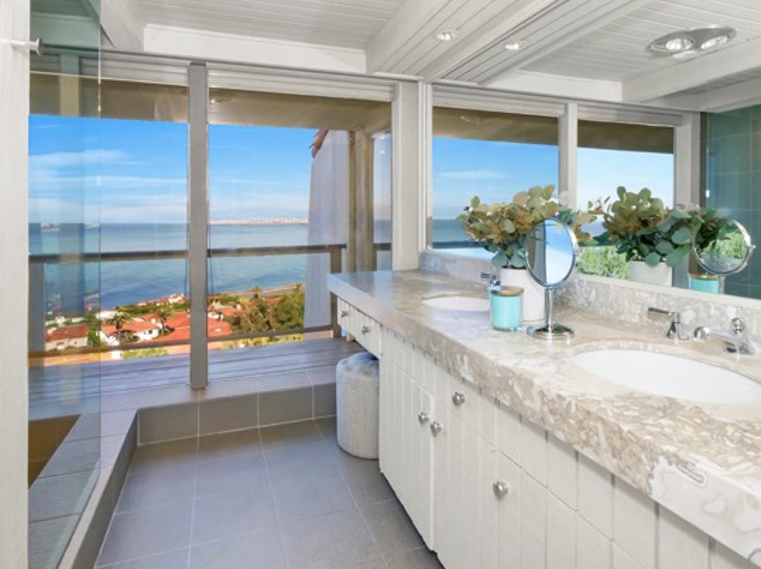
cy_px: 268
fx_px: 417
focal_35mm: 19
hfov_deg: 84.3
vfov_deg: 68.5
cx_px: 429
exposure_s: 1/320
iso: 1600
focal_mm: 8
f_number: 8
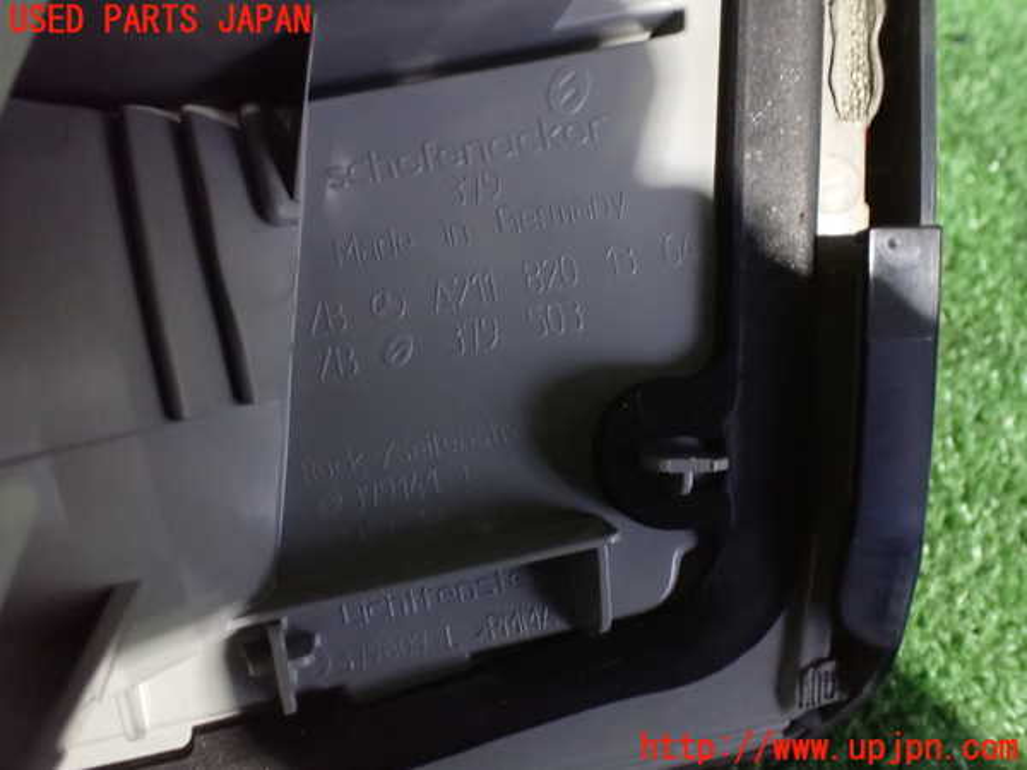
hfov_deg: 60.0
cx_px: 514
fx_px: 890
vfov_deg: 46.8
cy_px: 385
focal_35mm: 30
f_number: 2.3
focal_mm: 5.4
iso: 1600
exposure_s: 1/30
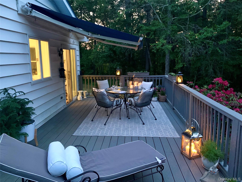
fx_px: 182
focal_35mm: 26
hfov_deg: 67.3
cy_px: 91
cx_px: 121
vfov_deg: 53.1
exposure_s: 1/20
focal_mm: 4.25
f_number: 1.8
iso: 800
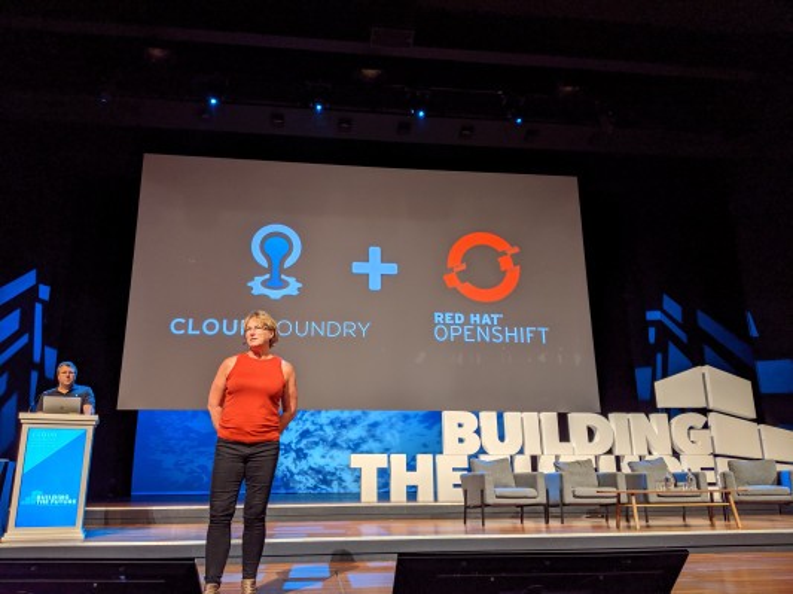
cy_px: 297
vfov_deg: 51.3
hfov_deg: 65.4
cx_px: 396
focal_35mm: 27
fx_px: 618
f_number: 1.8
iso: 67
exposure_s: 1/25
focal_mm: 4.44
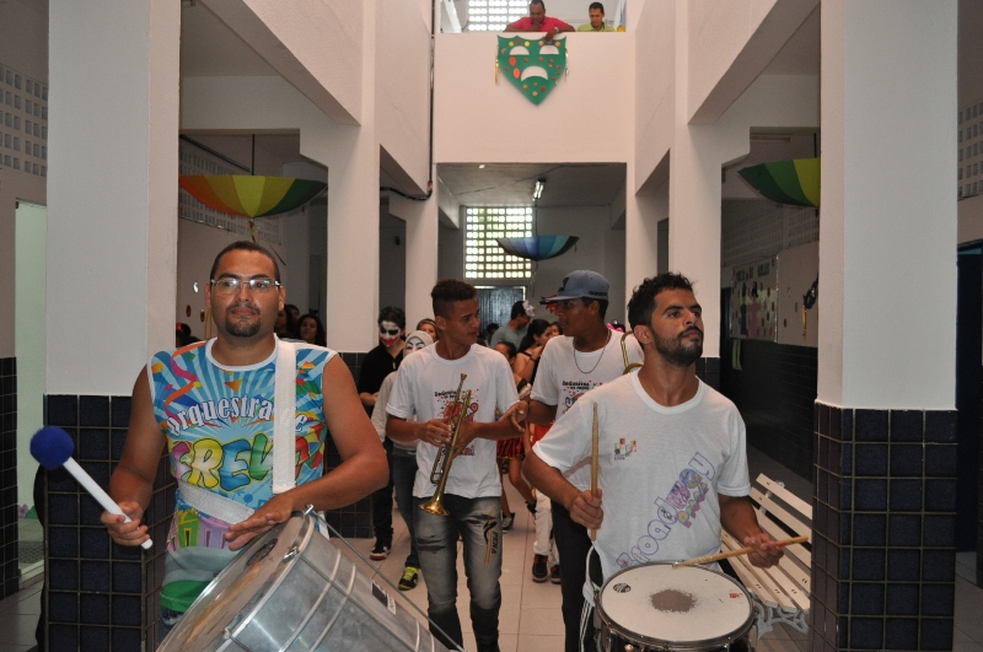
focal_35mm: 36
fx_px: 982
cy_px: 326
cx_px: 492
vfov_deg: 36.8
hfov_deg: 53.2
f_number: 4
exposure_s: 1/125
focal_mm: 24
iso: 800
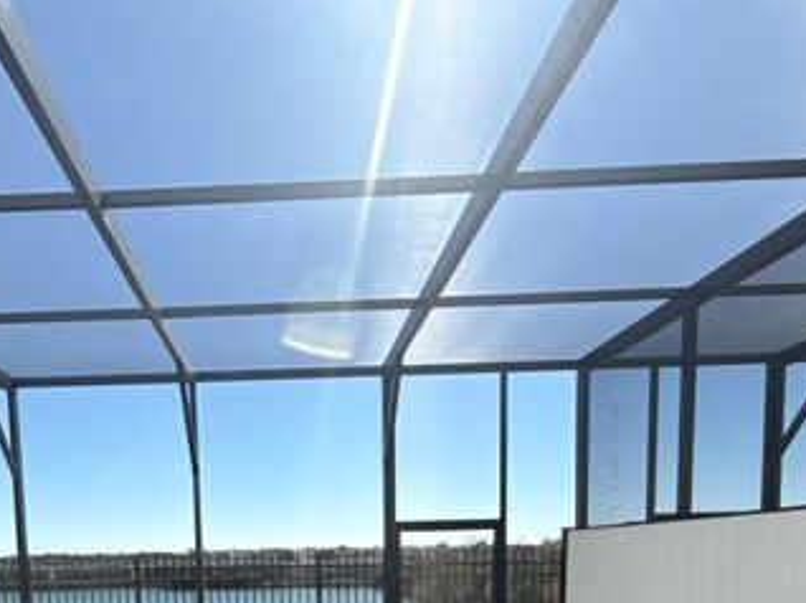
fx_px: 721
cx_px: 255
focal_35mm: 31
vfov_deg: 39.1
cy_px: 626
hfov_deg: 56.8
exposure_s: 1/1848
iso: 50
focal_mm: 2.22
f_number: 2.2
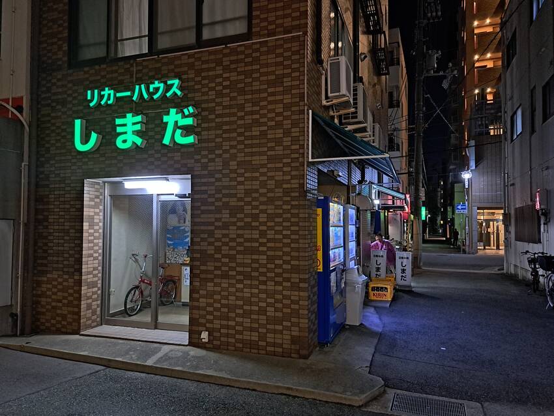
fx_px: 384
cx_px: 277
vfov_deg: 56.8
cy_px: 208
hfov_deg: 71.6
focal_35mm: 24
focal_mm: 5.23
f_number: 1.8
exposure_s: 1/20
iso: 1000
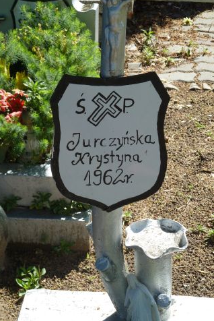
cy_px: 160
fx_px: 970
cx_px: 96
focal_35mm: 109
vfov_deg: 18.7
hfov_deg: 12.6
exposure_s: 1/250
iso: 80
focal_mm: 17
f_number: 4.3
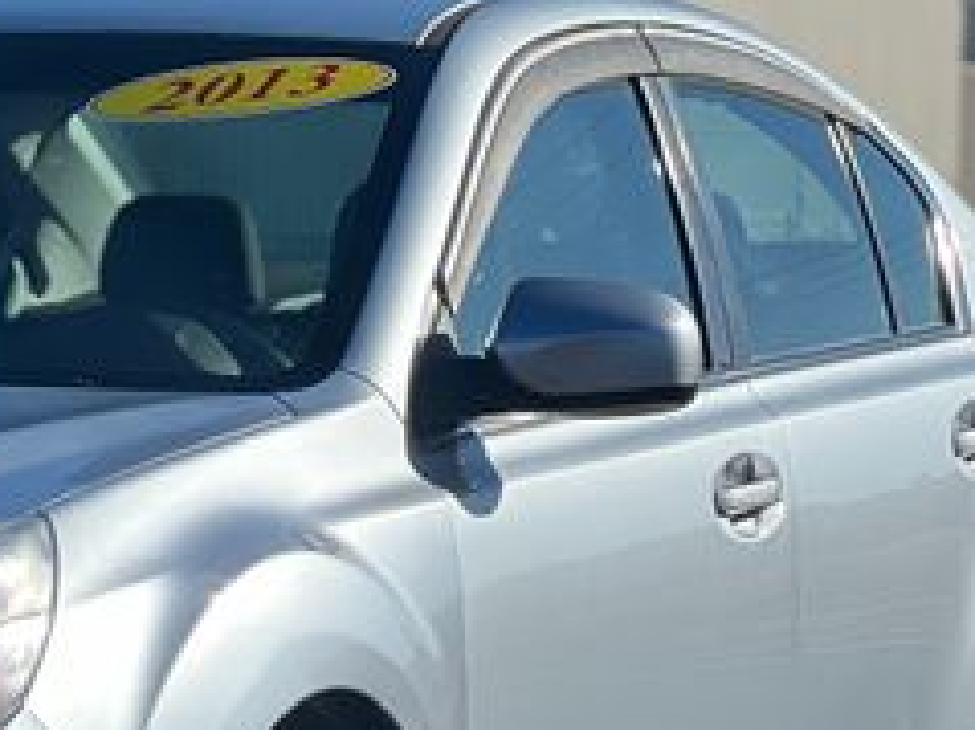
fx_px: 6531
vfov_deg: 6.4
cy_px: 775
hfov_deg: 8.5
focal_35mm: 232
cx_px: -155
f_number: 2.8
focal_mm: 9
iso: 32
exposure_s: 1/708
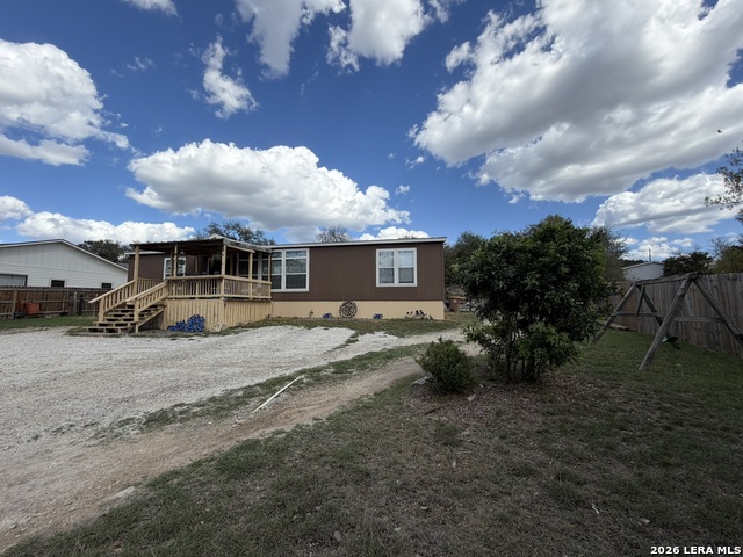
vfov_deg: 85.7
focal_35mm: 14
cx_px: 372
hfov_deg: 102.1
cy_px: 278
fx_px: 300
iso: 20
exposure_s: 1/809
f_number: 2.2
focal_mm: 2.22
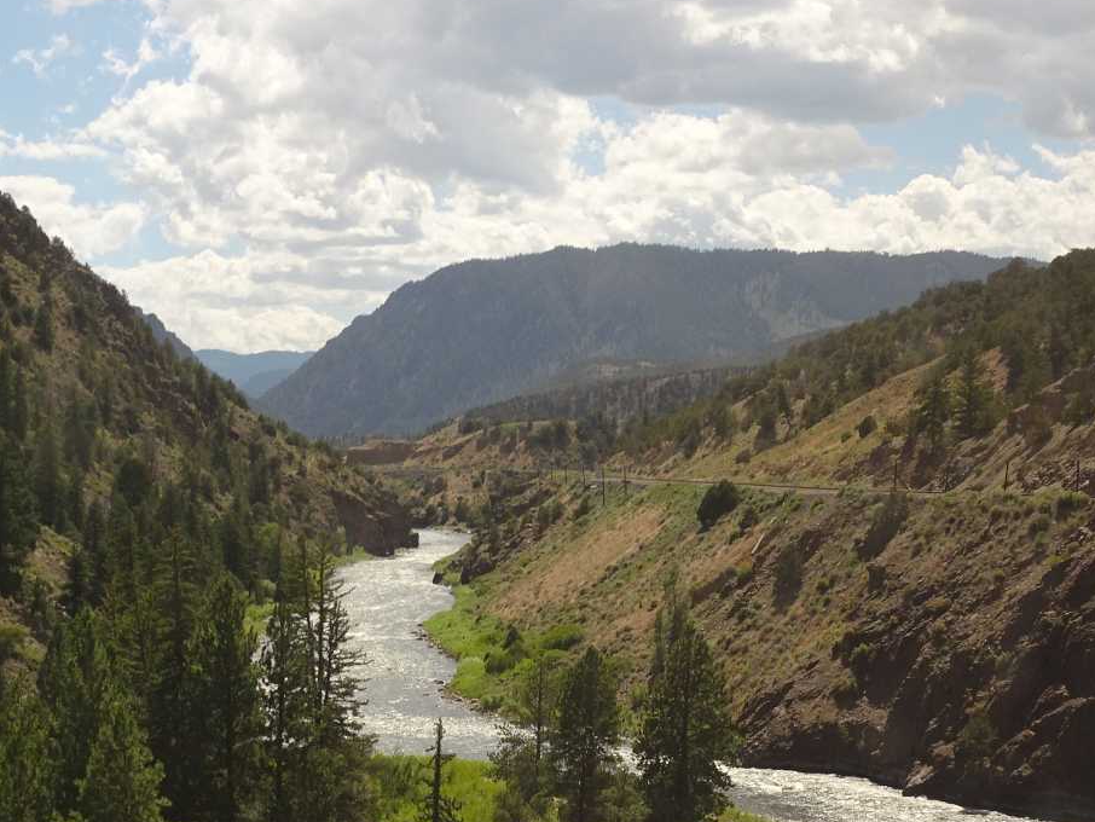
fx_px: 2088
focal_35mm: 66
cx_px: 620
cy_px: 728
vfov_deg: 21.8
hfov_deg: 29.3
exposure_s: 1/160
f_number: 4
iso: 80
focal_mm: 7.05
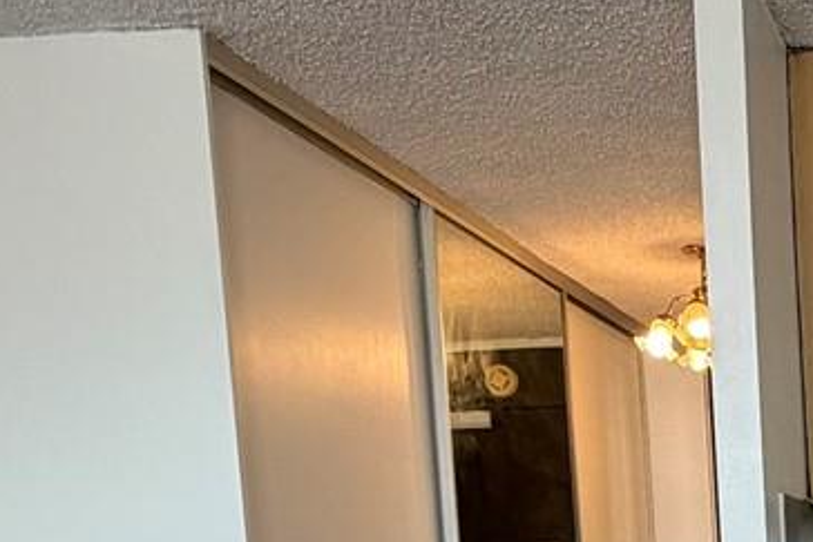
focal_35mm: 64
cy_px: 758
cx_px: 1018
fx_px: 1446
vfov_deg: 19.2
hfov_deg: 27.1
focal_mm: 2.22
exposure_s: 1/120
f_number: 2.2
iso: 125
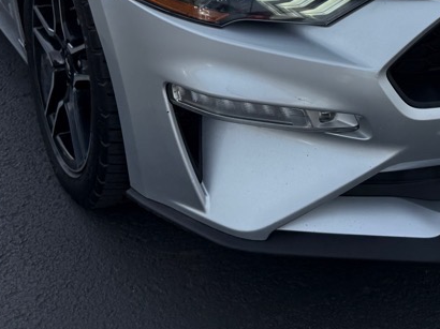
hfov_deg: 31.6
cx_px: 328
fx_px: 762
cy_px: -32
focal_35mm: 60
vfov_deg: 23.0
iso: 100
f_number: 1.78
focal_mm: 6.76
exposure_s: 1/6711
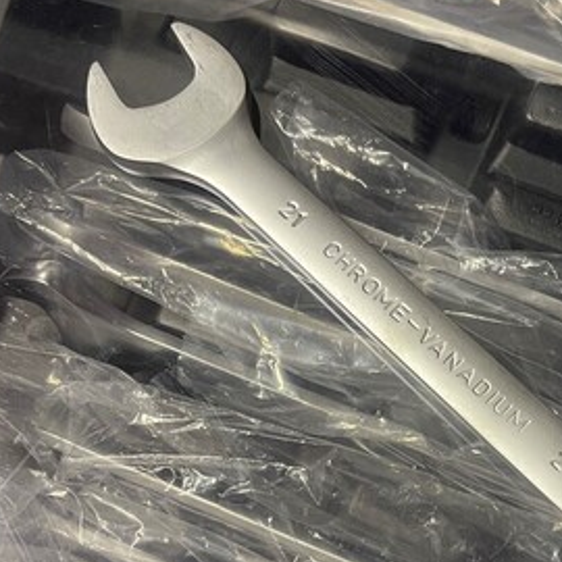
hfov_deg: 32.5
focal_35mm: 51
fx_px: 937
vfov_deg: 32.6
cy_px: 435
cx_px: 445
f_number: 1.6
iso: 400
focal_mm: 5.1
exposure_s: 1/50
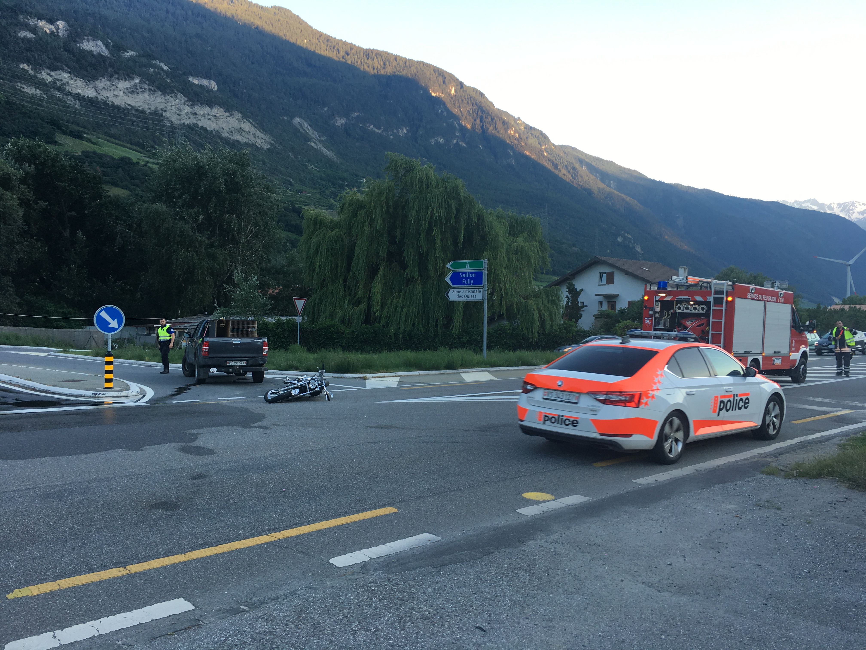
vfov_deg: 48.2
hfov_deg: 61.7
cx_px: 433
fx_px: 726
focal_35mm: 29
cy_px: 325
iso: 25
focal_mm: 4.15
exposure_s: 1/100
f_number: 2.2
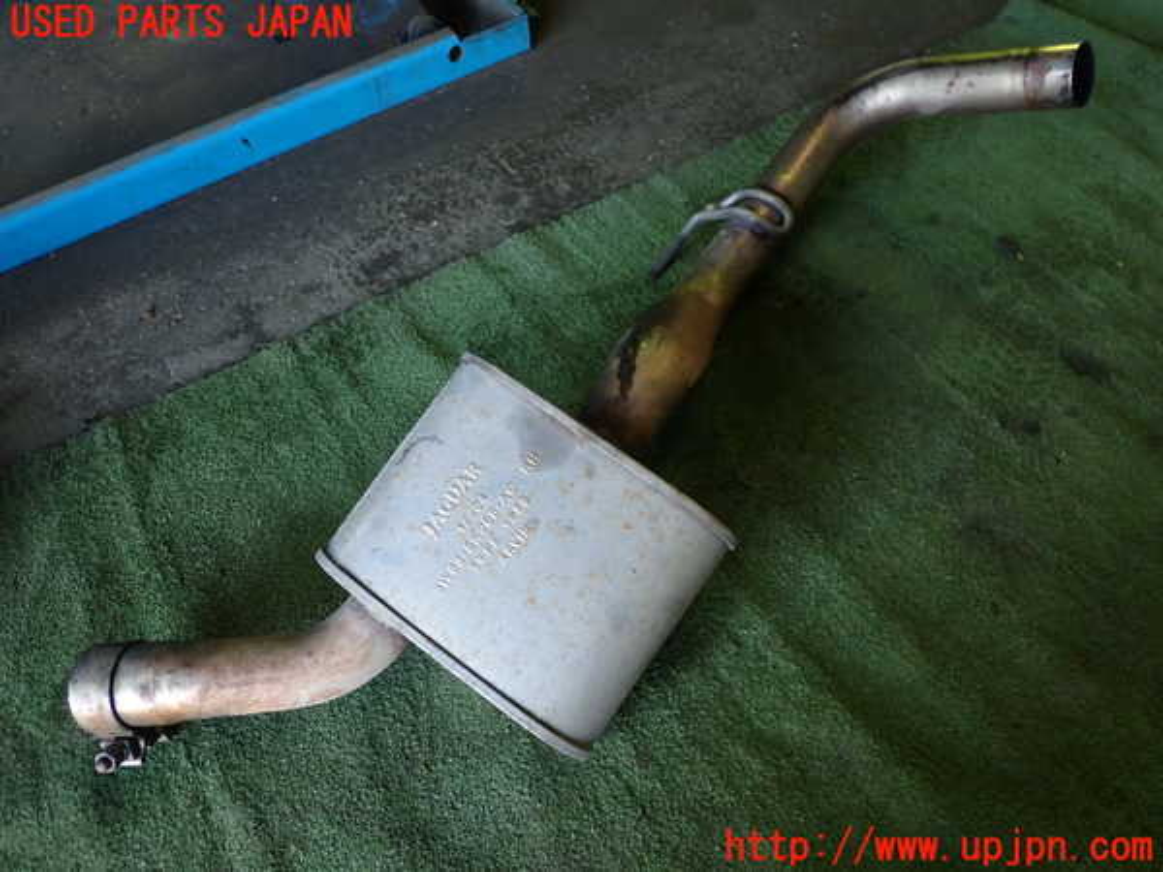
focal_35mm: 30
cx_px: 582
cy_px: 436
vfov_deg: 46.8
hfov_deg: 60.0
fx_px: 1008
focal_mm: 5.4
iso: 200
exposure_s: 1/30
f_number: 2.3
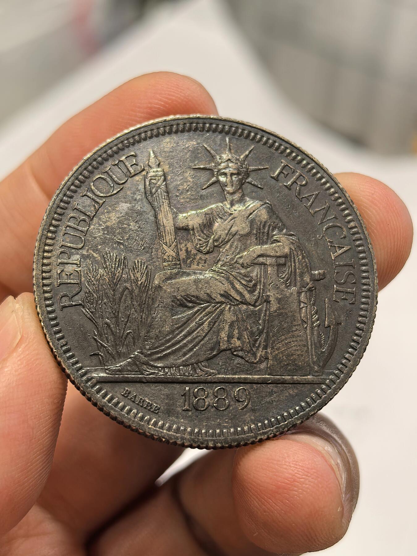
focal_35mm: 54
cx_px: 208
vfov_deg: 35.5
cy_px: 278
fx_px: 867
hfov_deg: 27.0
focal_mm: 6.98
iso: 160
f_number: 2
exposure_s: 1/50
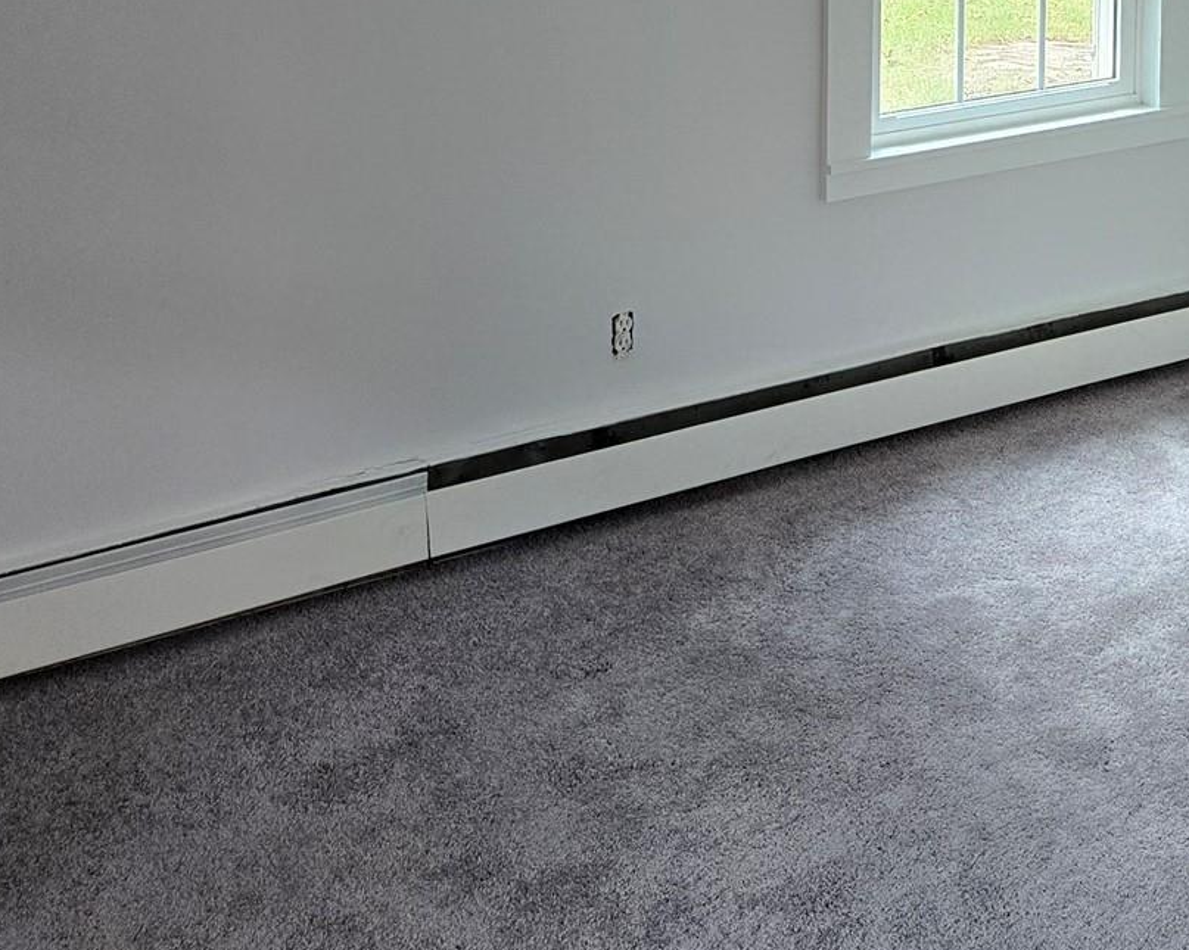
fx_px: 2005
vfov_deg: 24.6
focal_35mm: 57
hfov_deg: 31.6
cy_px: -136
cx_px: 1043
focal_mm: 5.4
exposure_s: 1/120
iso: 320
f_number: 1.8
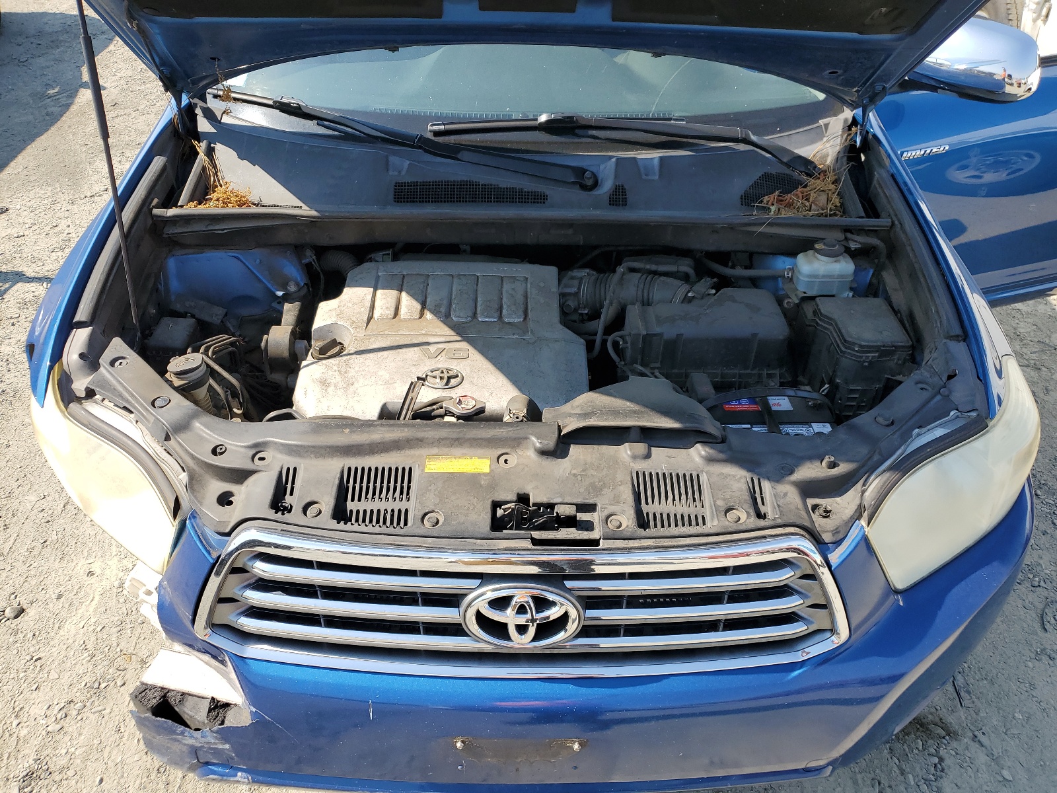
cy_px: 396
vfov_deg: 53.1
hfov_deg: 67.3
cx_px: 528
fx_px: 794
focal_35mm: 26
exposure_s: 1/1667
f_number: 1.5
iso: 50
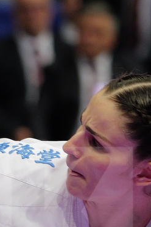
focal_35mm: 799
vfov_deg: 2.6
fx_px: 5027
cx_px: -188
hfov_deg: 1.7
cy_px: 215
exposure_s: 1/1000
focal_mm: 119
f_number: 2.8
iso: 1600
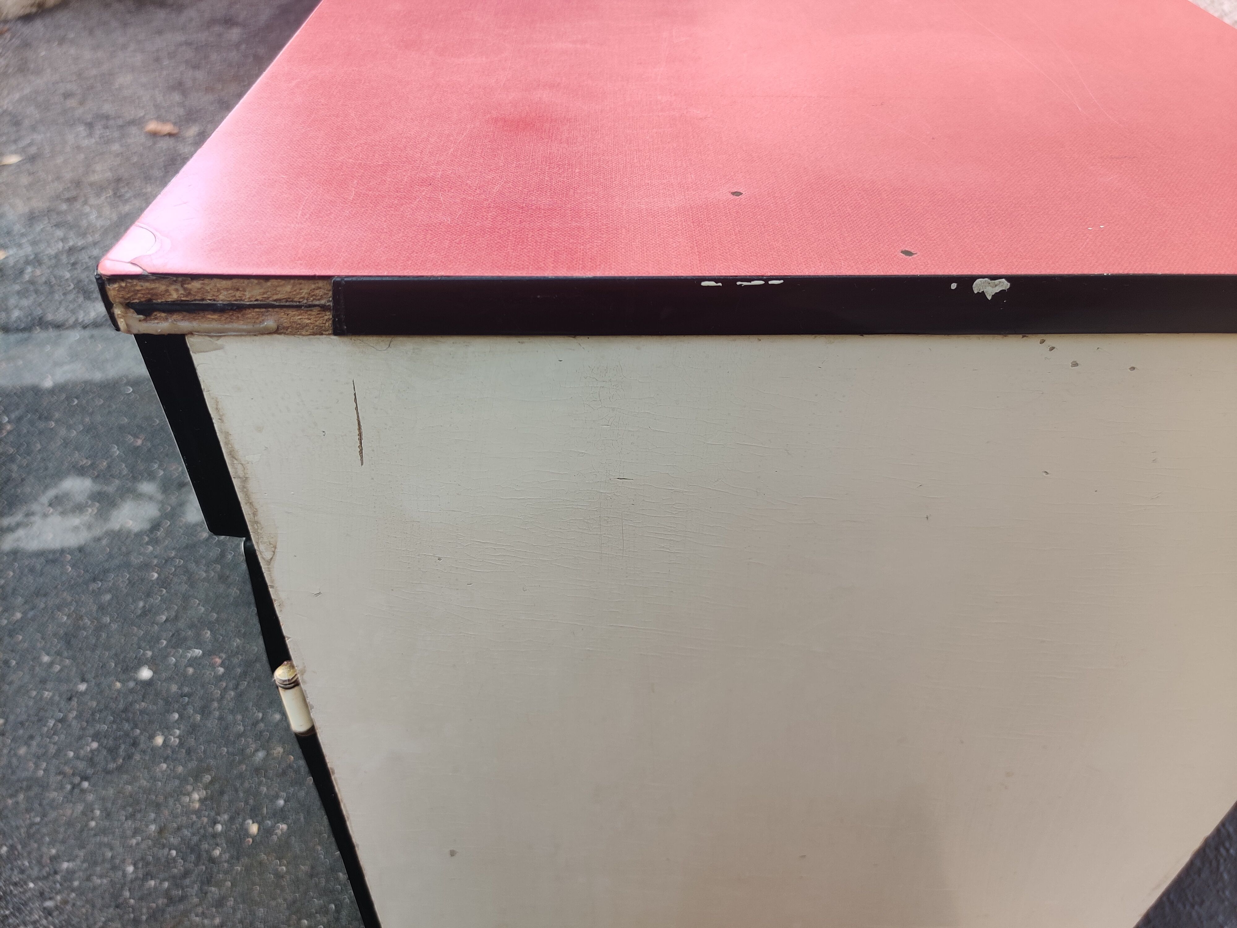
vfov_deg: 51.4
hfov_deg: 65.3
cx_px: 618
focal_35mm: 27
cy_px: 464
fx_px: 965
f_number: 1.65
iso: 125
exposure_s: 1/100
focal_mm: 4.75
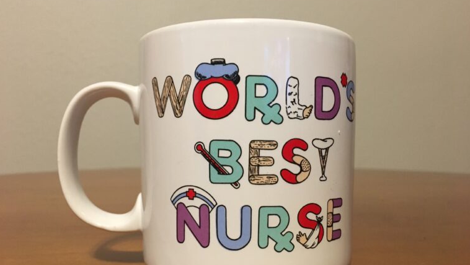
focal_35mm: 32
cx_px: 234
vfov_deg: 36.6
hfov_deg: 61.0
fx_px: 399
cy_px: 160
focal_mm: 4.15
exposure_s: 1/20
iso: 200
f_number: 2.2
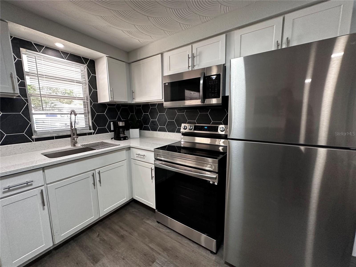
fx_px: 144
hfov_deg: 102.1
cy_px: 134
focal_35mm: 14
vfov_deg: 85.7
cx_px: 178
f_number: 2.2
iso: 250
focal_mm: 2.22
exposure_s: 1/120
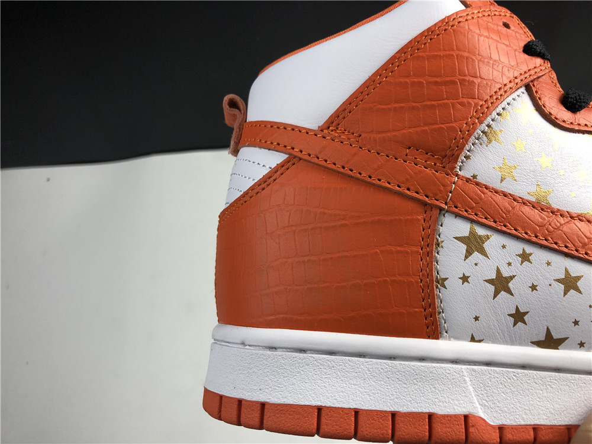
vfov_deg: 49.7
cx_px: 296
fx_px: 479
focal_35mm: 28
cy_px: 222
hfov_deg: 63.4
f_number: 1.8
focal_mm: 4
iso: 40
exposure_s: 1/100
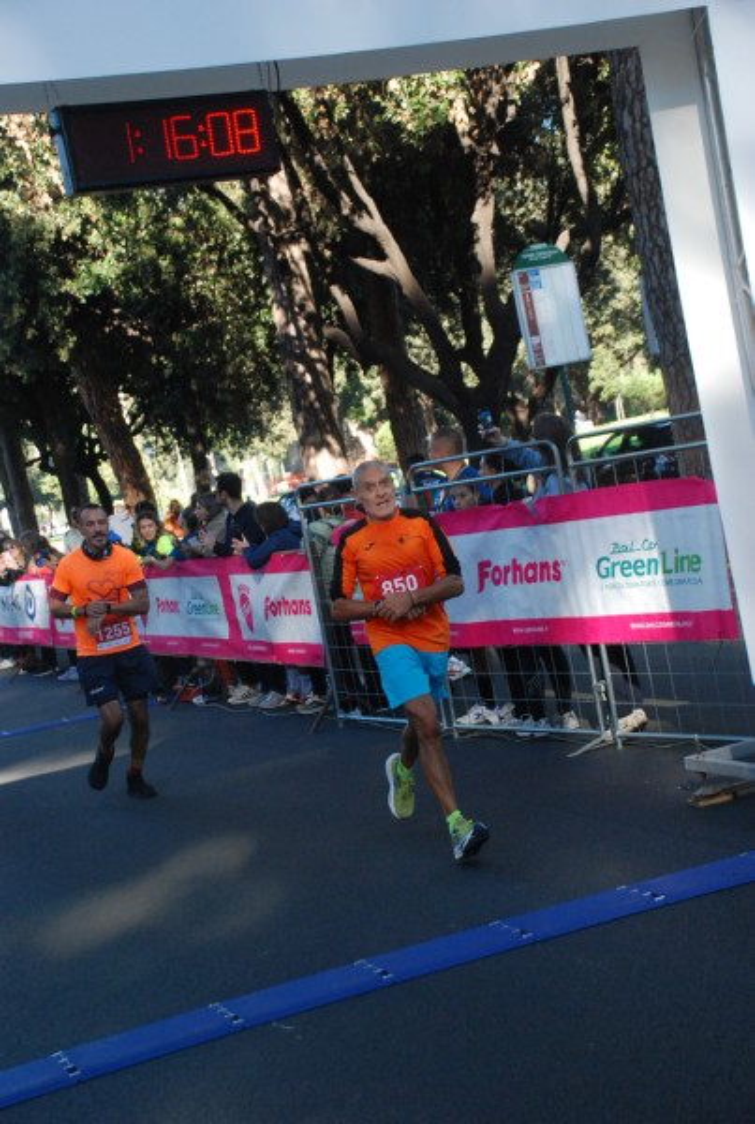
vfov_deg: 37.8
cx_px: 378
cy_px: 562
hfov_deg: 25.9
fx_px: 1643
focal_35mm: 52
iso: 1000
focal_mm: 35
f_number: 4.5
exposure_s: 1/640
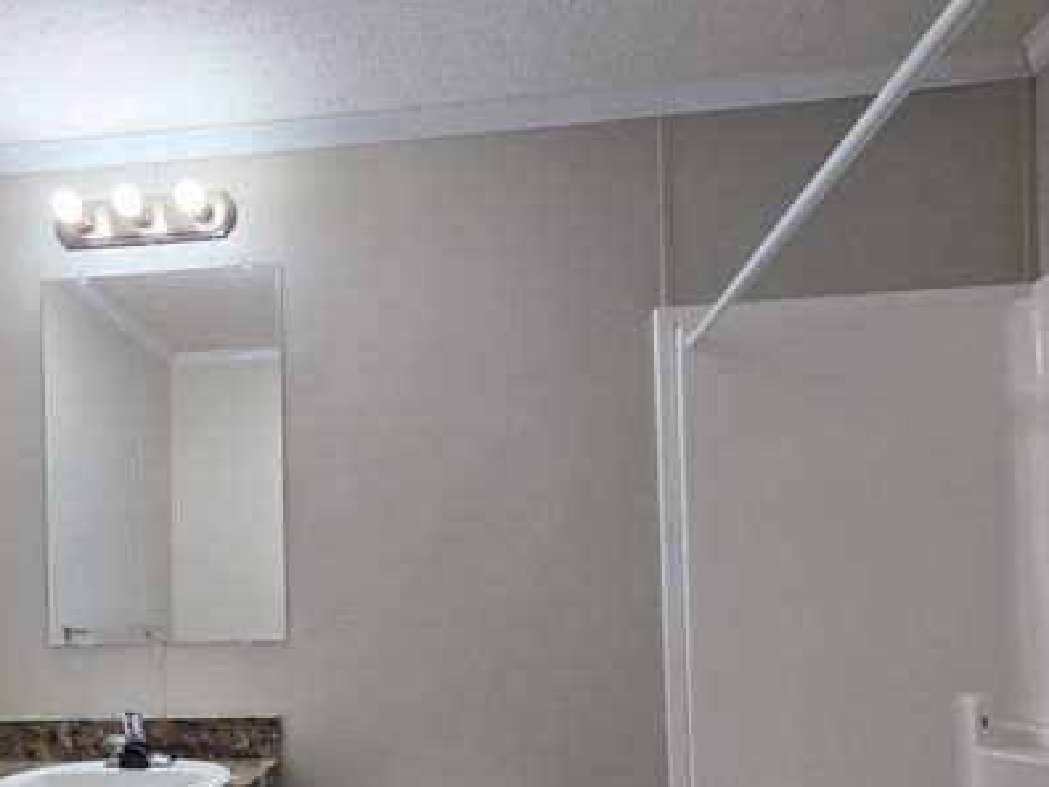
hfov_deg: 72.7
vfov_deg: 55.6
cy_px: 603
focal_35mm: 23
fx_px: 697
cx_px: 395
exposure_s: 1/60
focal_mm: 2.2
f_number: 2.2
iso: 80
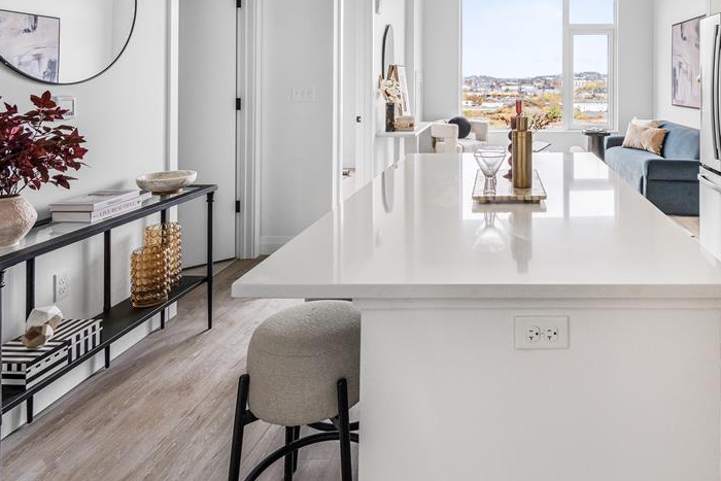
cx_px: 500
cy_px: 79
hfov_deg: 70.8
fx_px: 481
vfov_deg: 49.3
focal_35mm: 24
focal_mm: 14
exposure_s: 1/6
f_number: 6.3
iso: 100
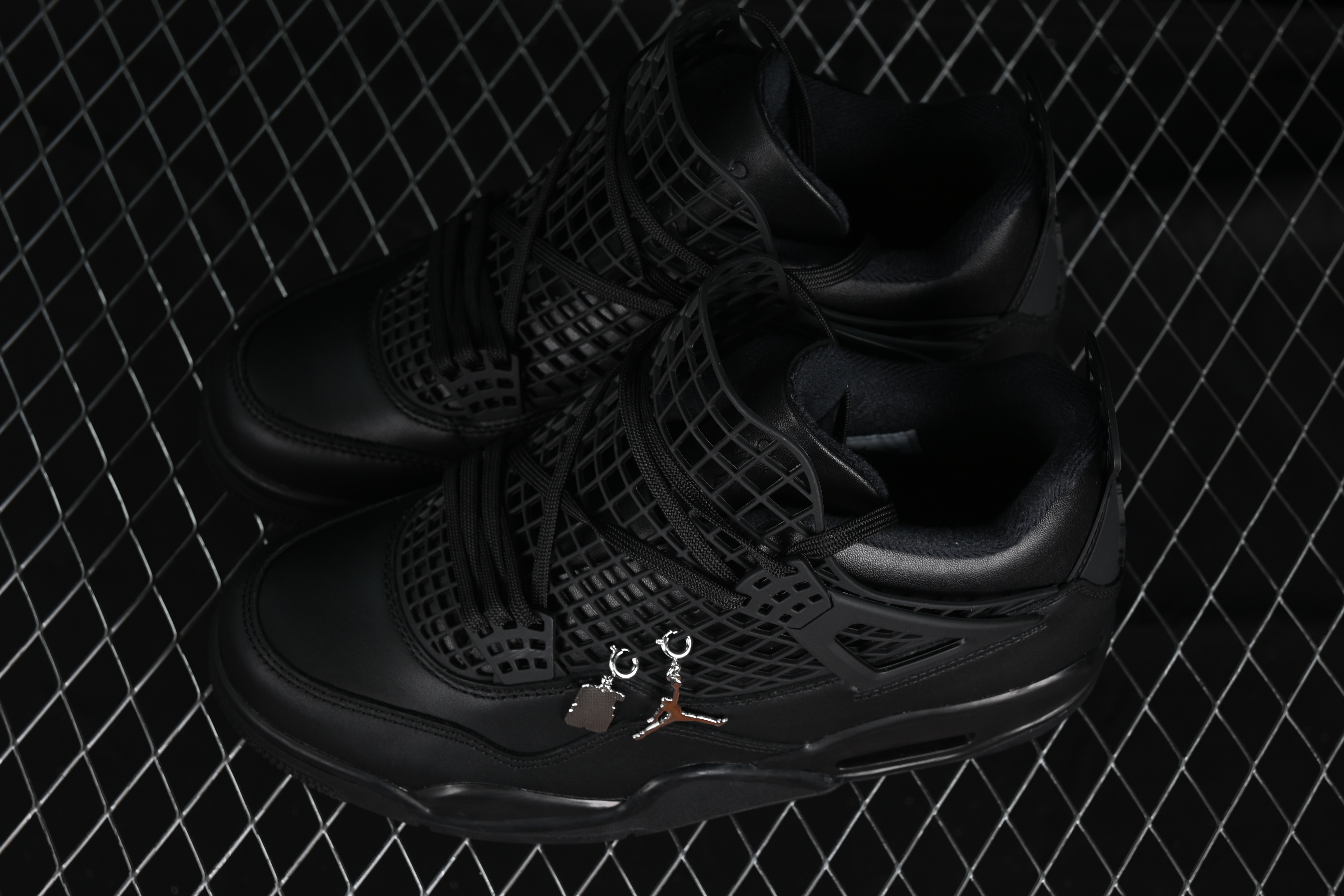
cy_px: 448
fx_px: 2800
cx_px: 672
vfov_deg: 18.2
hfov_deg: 27.0
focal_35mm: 75
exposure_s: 1/40
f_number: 6.3
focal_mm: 50
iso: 160
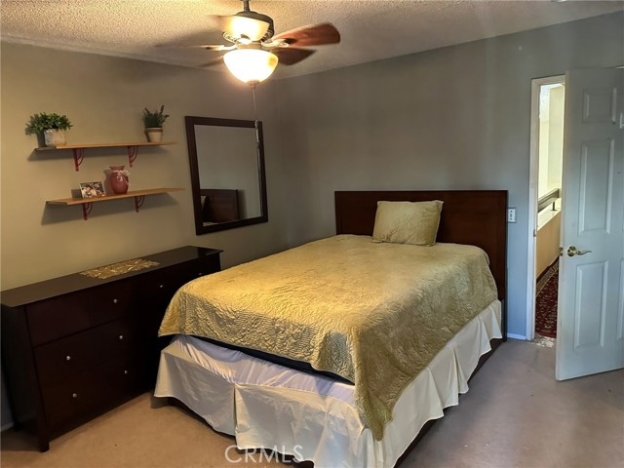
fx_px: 433
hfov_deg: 71.6
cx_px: 312
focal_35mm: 24
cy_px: 234
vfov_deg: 56.8
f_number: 1.78
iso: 1000
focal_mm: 6.86
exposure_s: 1/40
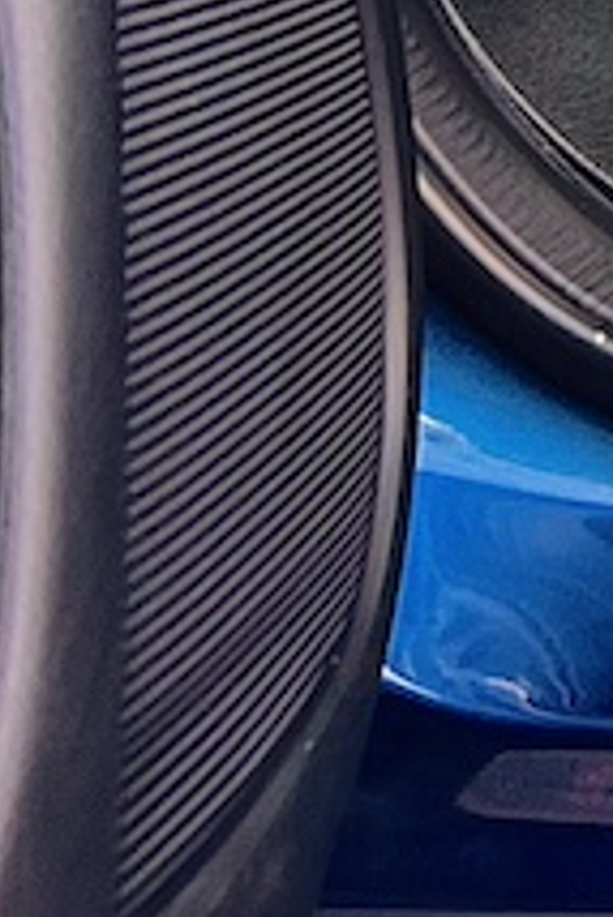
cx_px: 2709
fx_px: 4411
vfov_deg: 10.6
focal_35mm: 173
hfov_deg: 6.1
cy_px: -1097
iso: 50
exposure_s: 1/201
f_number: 1.5
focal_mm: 5.7
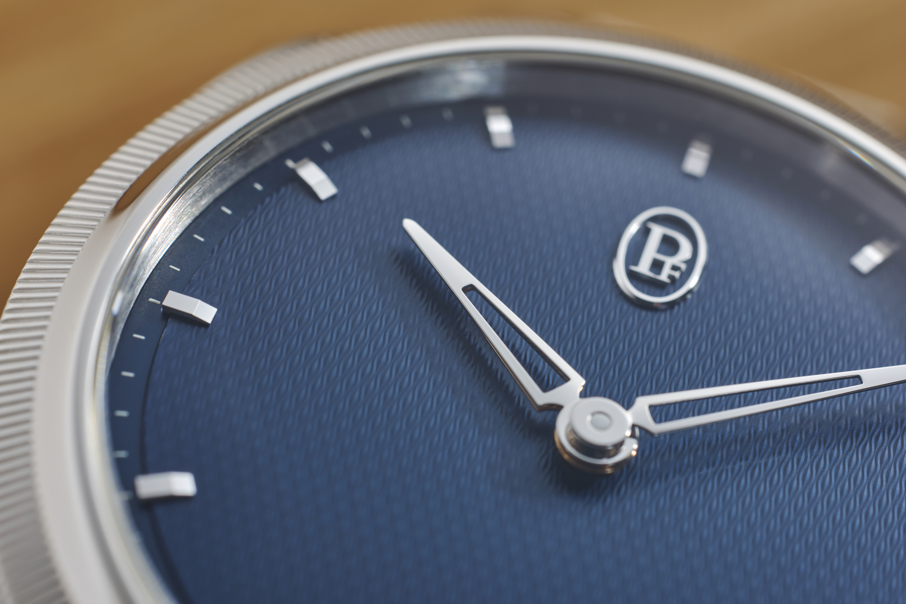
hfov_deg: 22.6
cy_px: 302
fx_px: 2265
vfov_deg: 15.2
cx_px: 453
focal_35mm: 90
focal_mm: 60
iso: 100
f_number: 11
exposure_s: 1/160
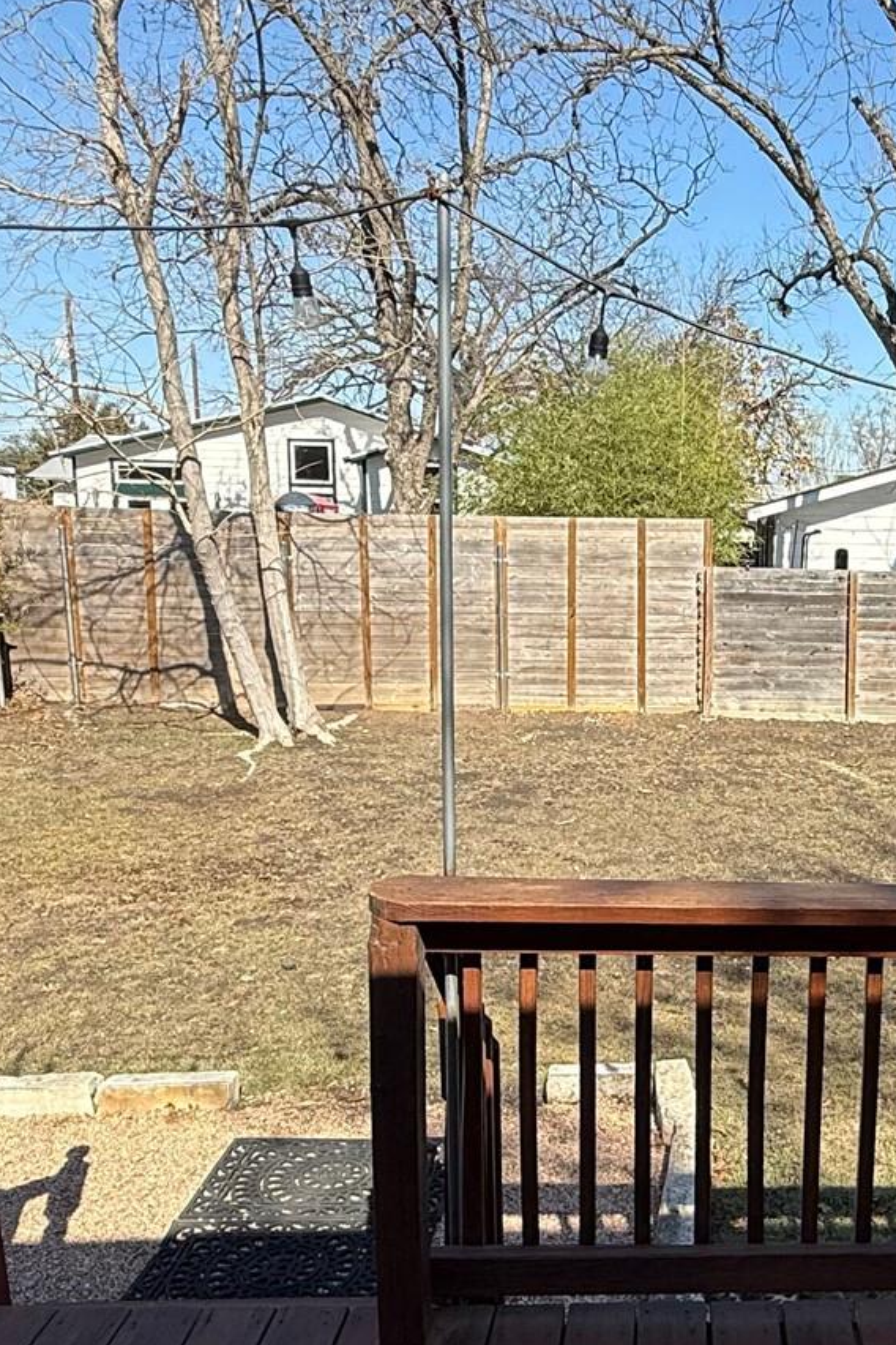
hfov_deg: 36.0
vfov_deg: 54.2
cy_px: 769
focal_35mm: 35
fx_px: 1307
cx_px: 775
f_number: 2.2
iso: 50
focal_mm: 2.22
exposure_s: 1/1613
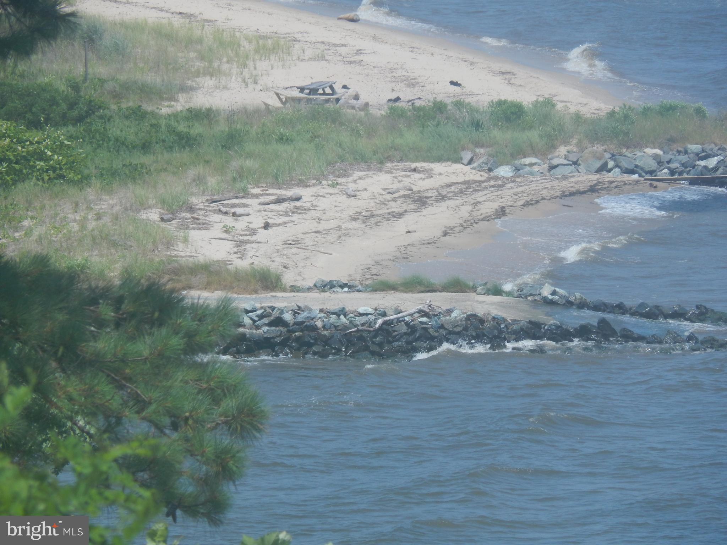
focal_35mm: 493
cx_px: 364
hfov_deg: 4.0
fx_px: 10354
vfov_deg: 3.0
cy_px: 272
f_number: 5.8
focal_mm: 88.6
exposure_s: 1/500
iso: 125
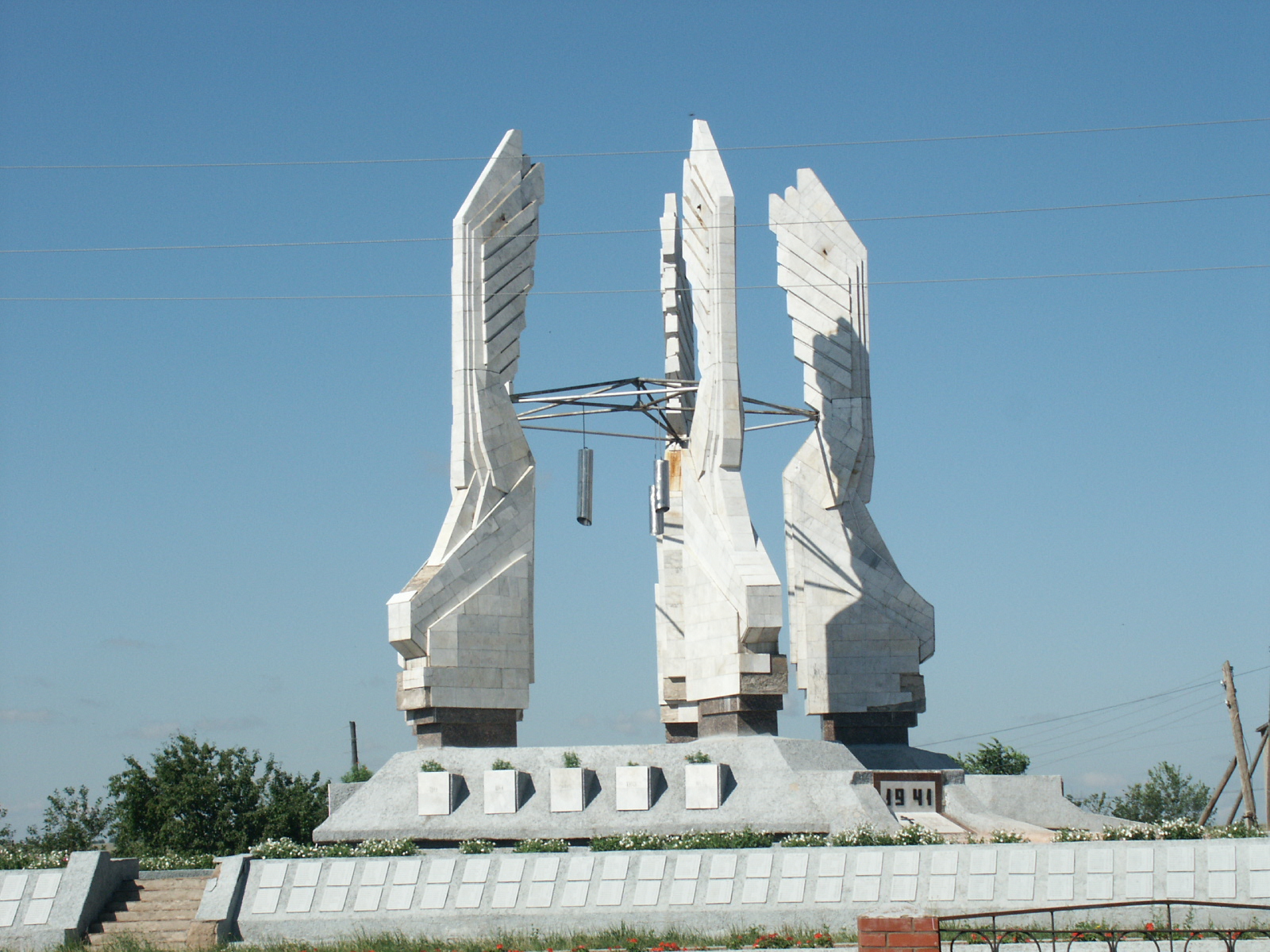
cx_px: 635
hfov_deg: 24.1
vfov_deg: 18.2
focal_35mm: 81
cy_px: 476
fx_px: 2972
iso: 100
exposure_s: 1/500
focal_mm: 20.08
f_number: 8
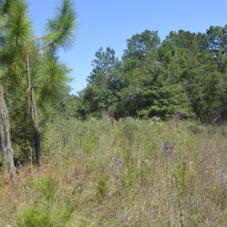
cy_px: 113
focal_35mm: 46
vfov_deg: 36.8
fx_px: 341
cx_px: 68
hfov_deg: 36.3
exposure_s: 1/250
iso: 180
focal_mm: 24
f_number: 8
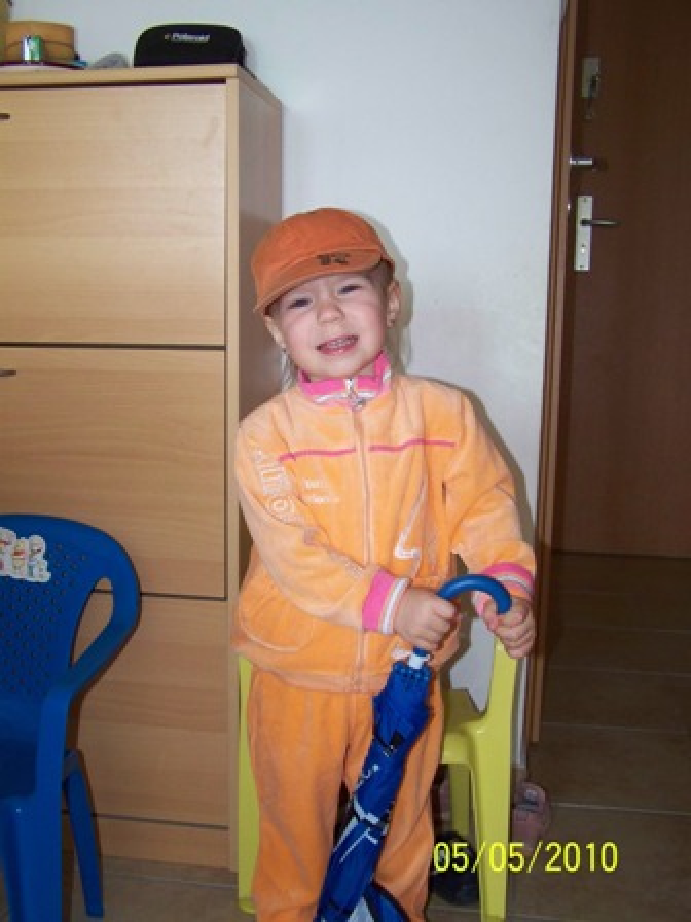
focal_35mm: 38
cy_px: 461
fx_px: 1011
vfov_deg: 49.0
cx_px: 346
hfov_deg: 37.7
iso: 200
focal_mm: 6.3
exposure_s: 1/40
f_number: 2.8
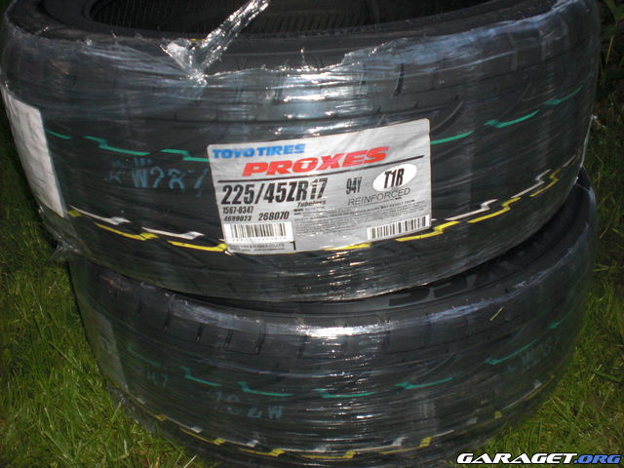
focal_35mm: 38
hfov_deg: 49.0
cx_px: 312
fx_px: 685
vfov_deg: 37.7
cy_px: 234
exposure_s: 1/60
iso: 200
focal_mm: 6.3
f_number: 3.1
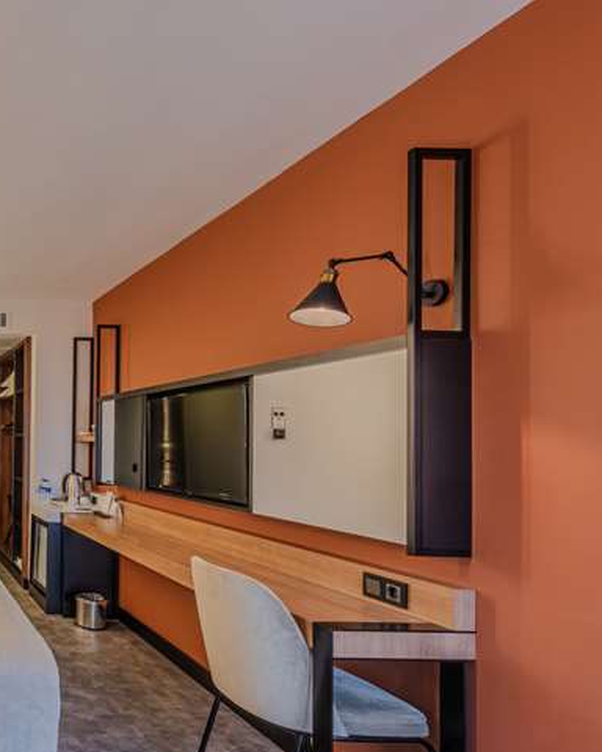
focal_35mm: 24
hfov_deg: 42.4
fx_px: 535
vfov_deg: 69.9
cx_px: -95
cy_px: 432
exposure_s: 1/2
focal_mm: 8
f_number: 13
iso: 320
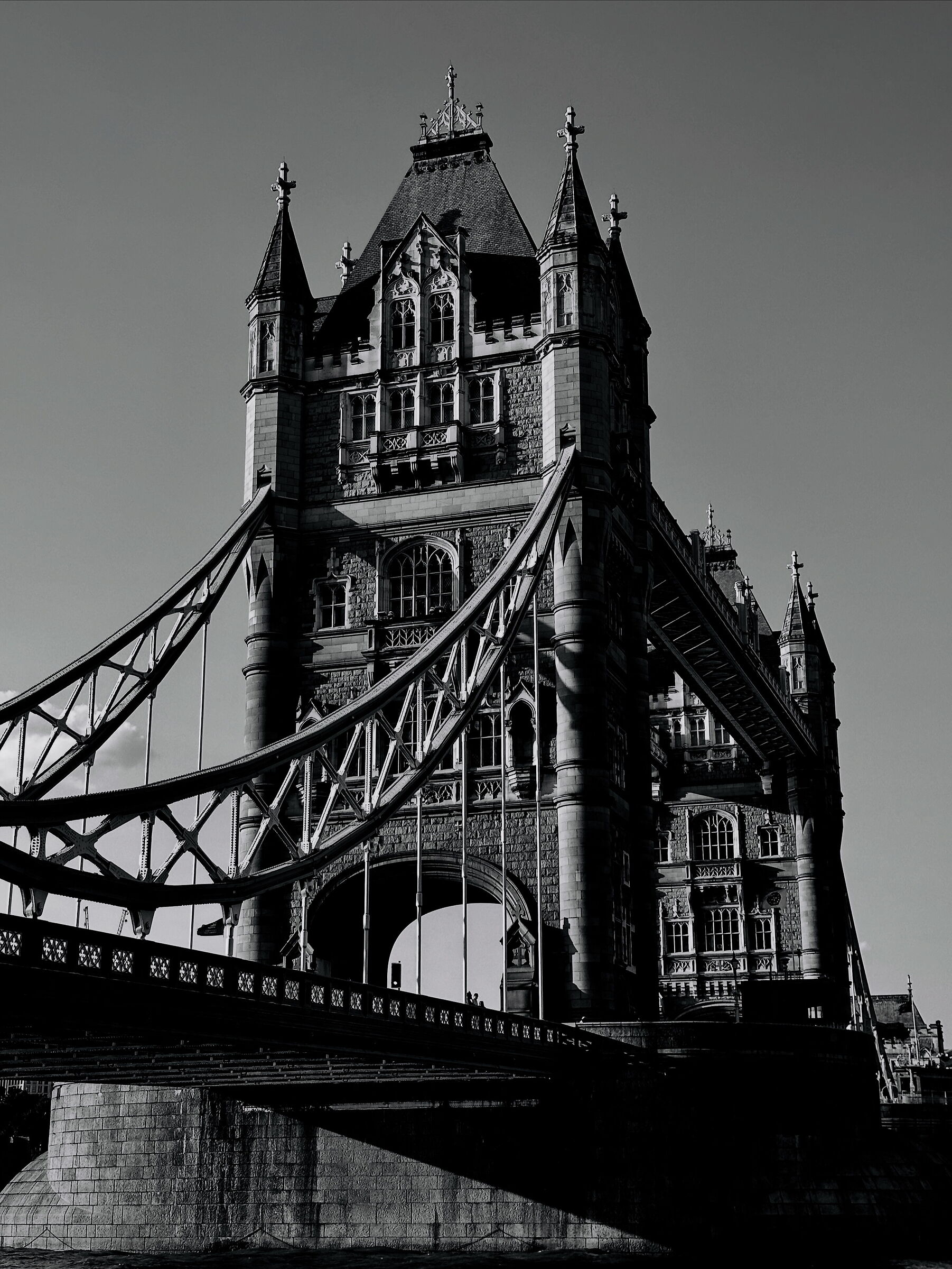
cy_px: 634
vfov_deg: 39.6
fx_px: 1759
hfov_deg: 30.3
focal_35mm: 48
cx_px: 476
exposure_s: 1/2304
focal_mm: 6.86
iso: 64
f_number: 1.78
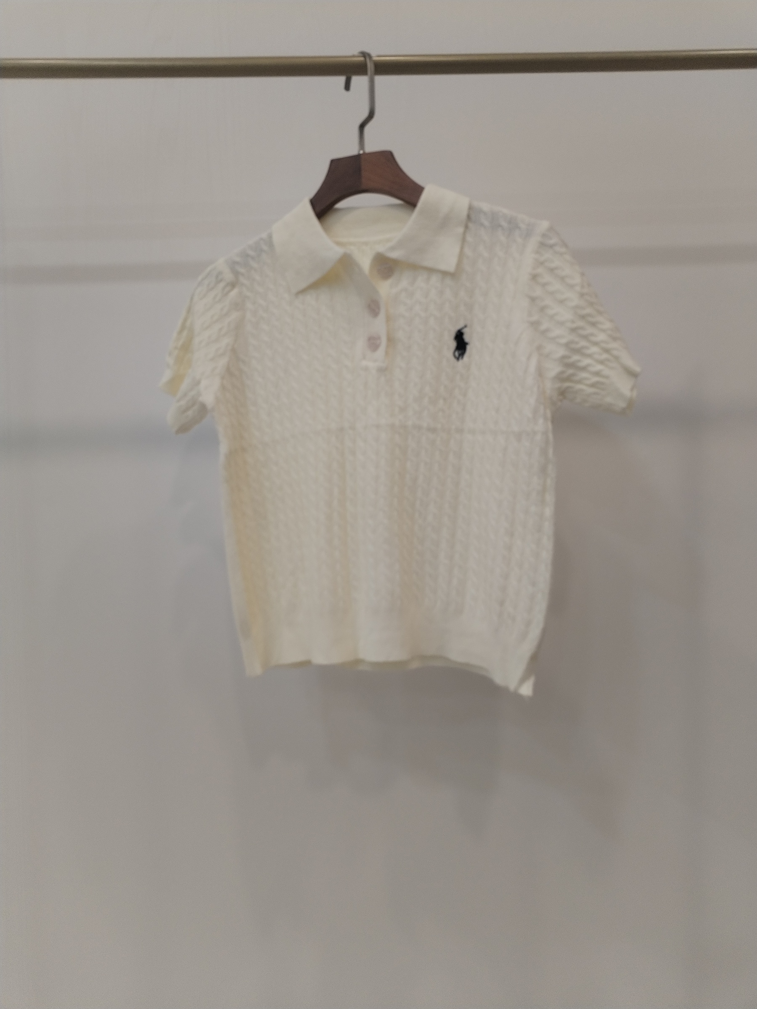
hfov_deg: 48.2
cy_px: 504
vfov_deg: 61.7
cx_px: 378
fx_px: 846
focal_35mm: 29
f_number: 1.8
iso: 160
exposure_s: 1/60
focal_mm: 4.75
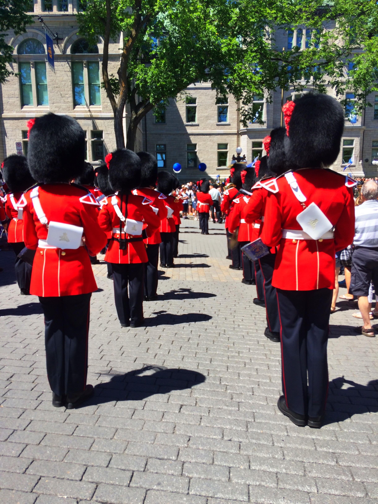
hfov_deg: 48.2
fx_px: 422
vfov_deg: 61.7
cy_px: 252
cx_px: 189
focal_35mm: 29
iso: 32
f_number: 2.2
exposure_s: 1/1953
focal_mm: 4.15
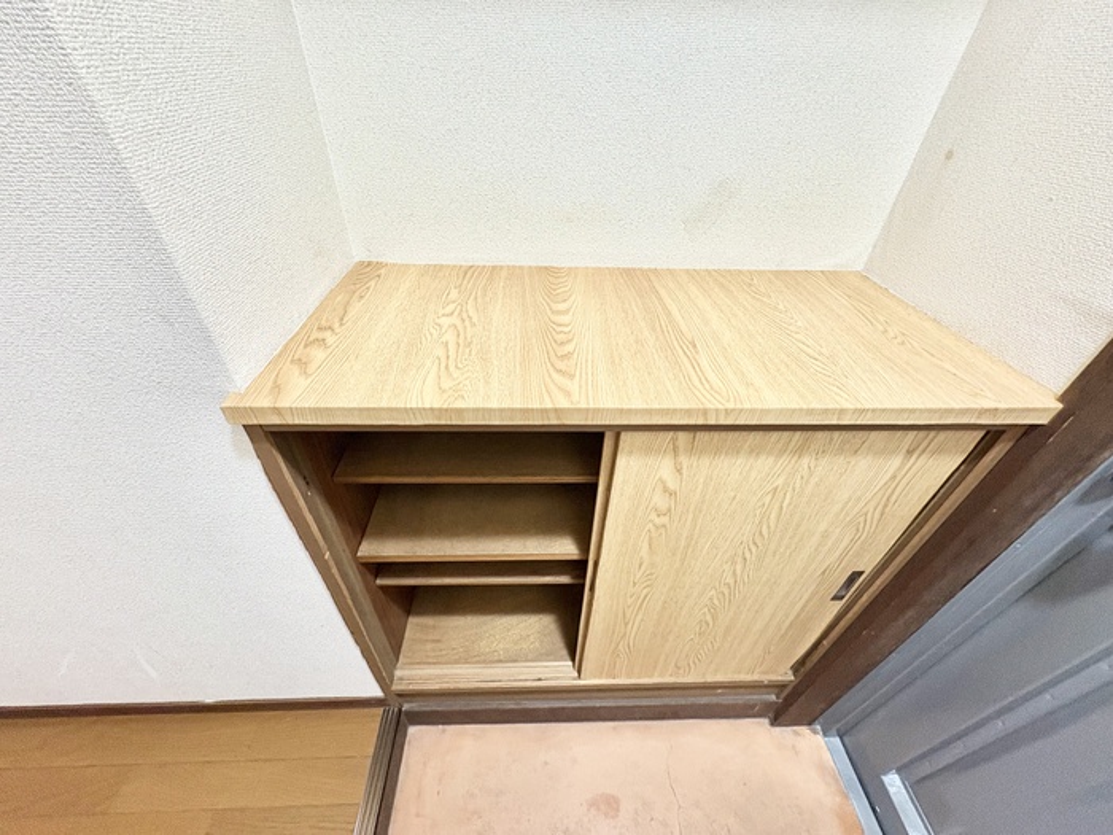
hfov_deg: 102.1
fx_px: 450
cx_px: 556
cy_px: 418
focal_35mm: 14
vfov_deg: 85.7
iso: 320
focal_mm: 2.22
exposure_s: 1/60
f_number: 2.2
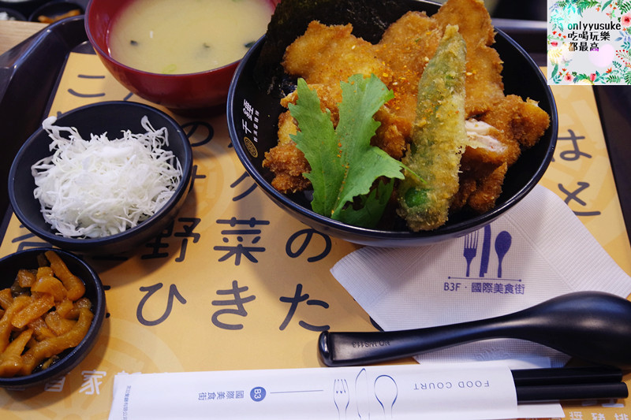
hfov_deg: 51.9
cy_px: 210
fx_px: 648
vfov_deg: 35.9
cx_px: 316
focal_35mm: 37
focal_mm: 14
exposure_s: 1/20
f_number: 4
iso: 400
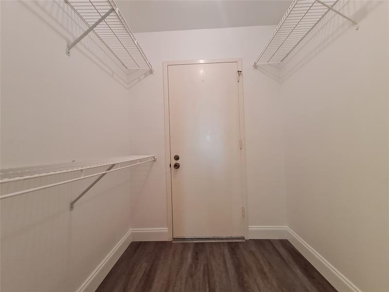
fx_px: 146
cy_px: 146
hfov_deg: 106.2
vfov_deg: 89.9
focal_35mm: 13
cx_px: 194
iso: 125
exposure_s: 1/60
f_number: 2.2
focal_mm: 1.74
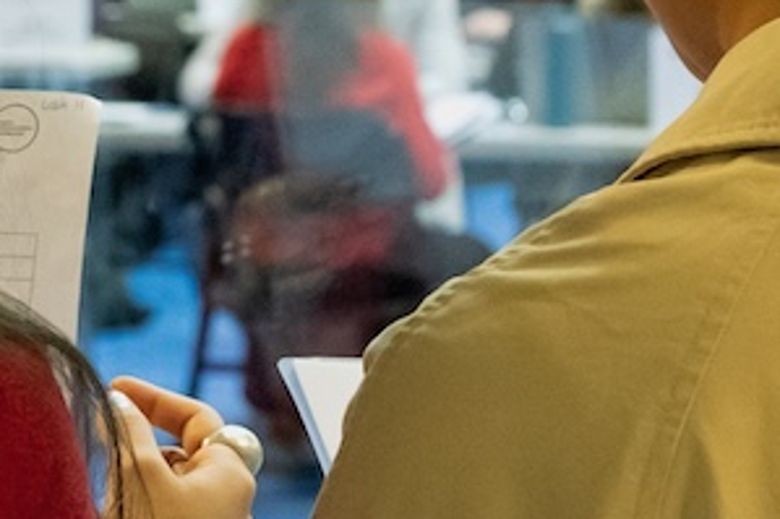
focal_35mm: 213
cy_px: -55
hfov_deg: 9.7
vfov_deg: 6.4
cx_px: 217
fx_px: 4612
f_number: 4
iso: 5000
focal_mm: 35
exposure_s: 1/250
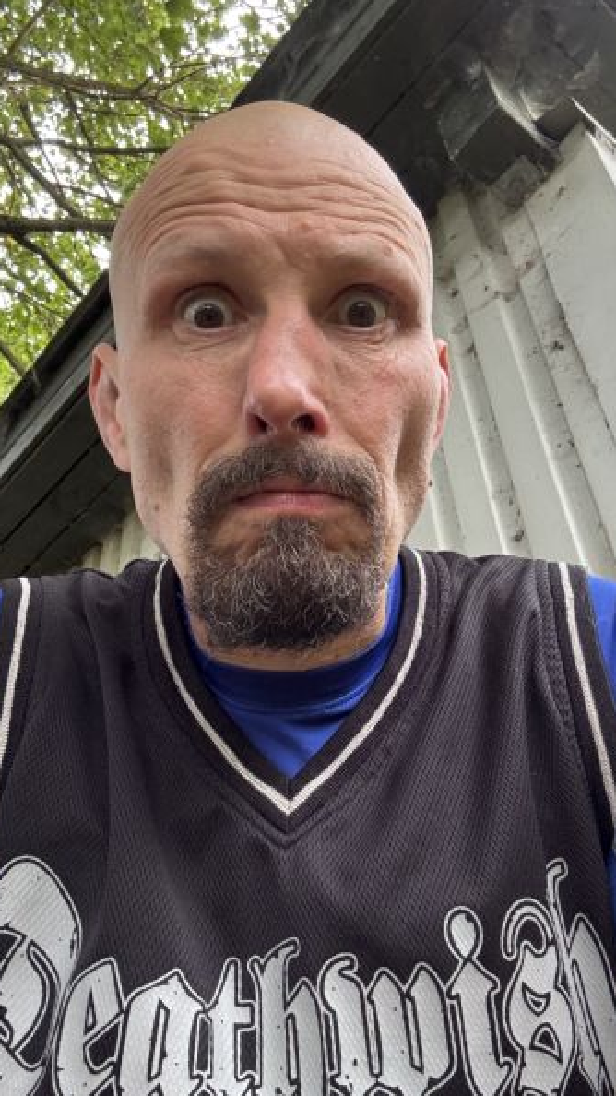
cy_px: 546
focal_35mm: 33
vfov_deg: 59.5
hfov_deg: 35.6
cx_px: 310
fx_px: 959
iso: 125
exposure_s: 1/60
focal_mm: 2.69
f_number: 1.9
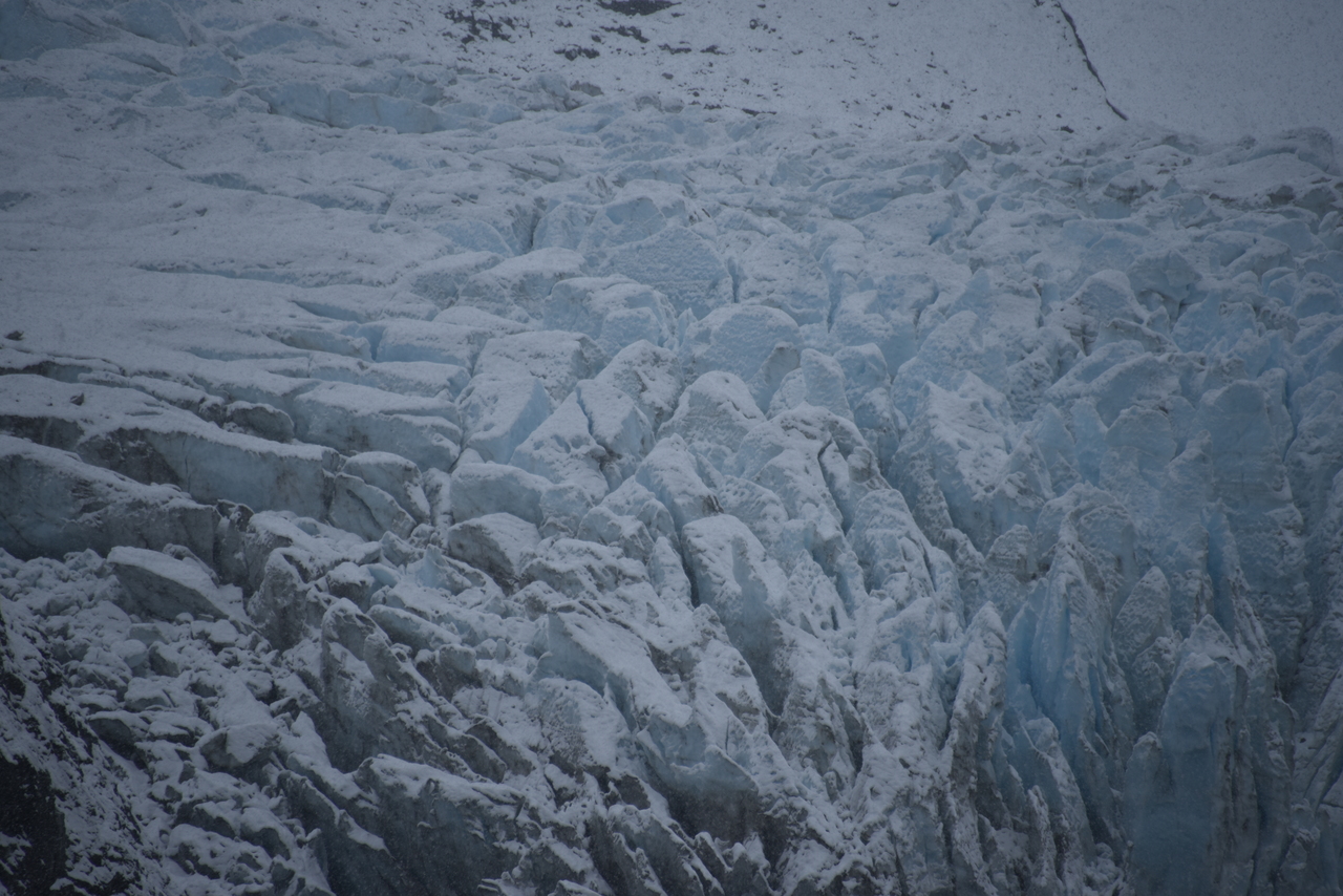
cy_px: 448
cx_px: 672
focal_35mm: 300
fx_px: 11193
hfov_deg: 6.9
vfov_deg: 4.6
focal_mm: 300
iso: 180
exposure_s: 1/640
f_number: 5.6
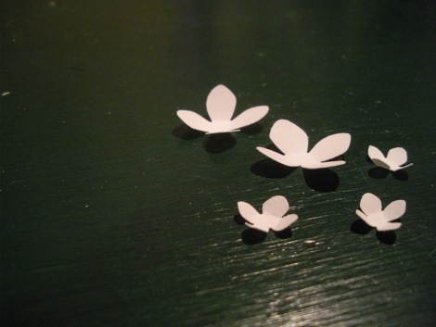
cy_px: 164
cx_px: 218
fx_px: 454
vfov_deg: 39.7
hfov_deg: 51.3
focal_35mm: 36
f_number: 3.5
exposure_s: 1/8
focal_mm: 6.3
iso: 495
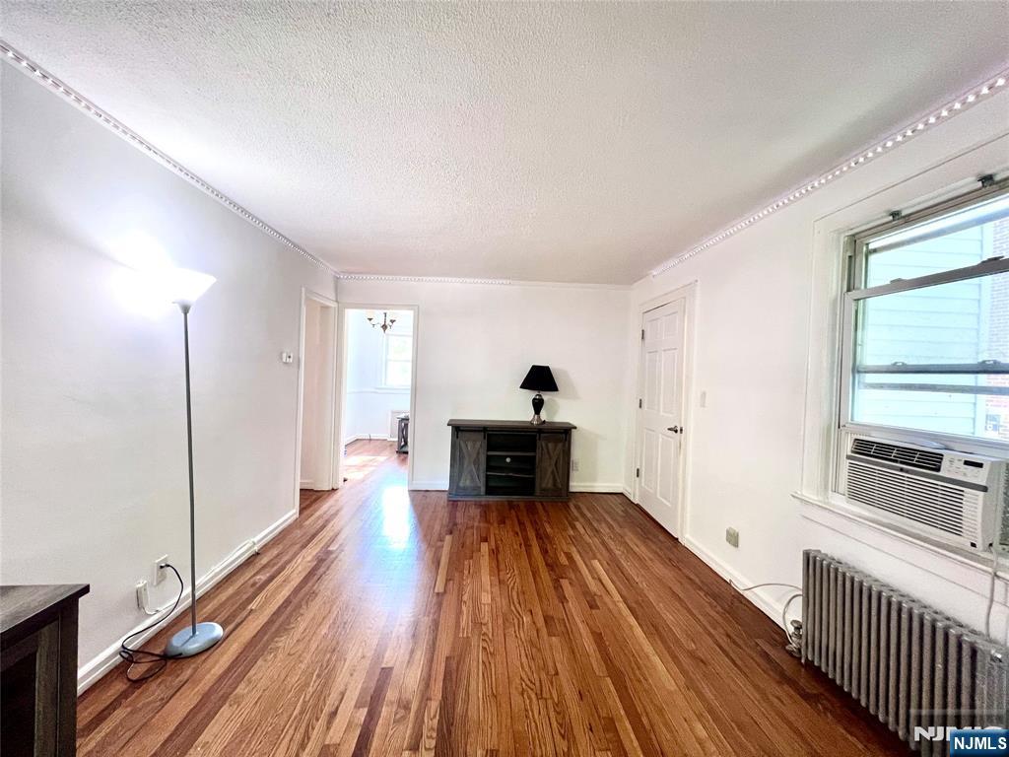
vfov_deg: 89.9
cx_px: 504
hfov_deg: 106.2
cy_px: 378
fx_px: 379
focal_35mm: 13
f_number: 1.8
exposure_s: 1/60
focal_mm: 1.57
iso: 200
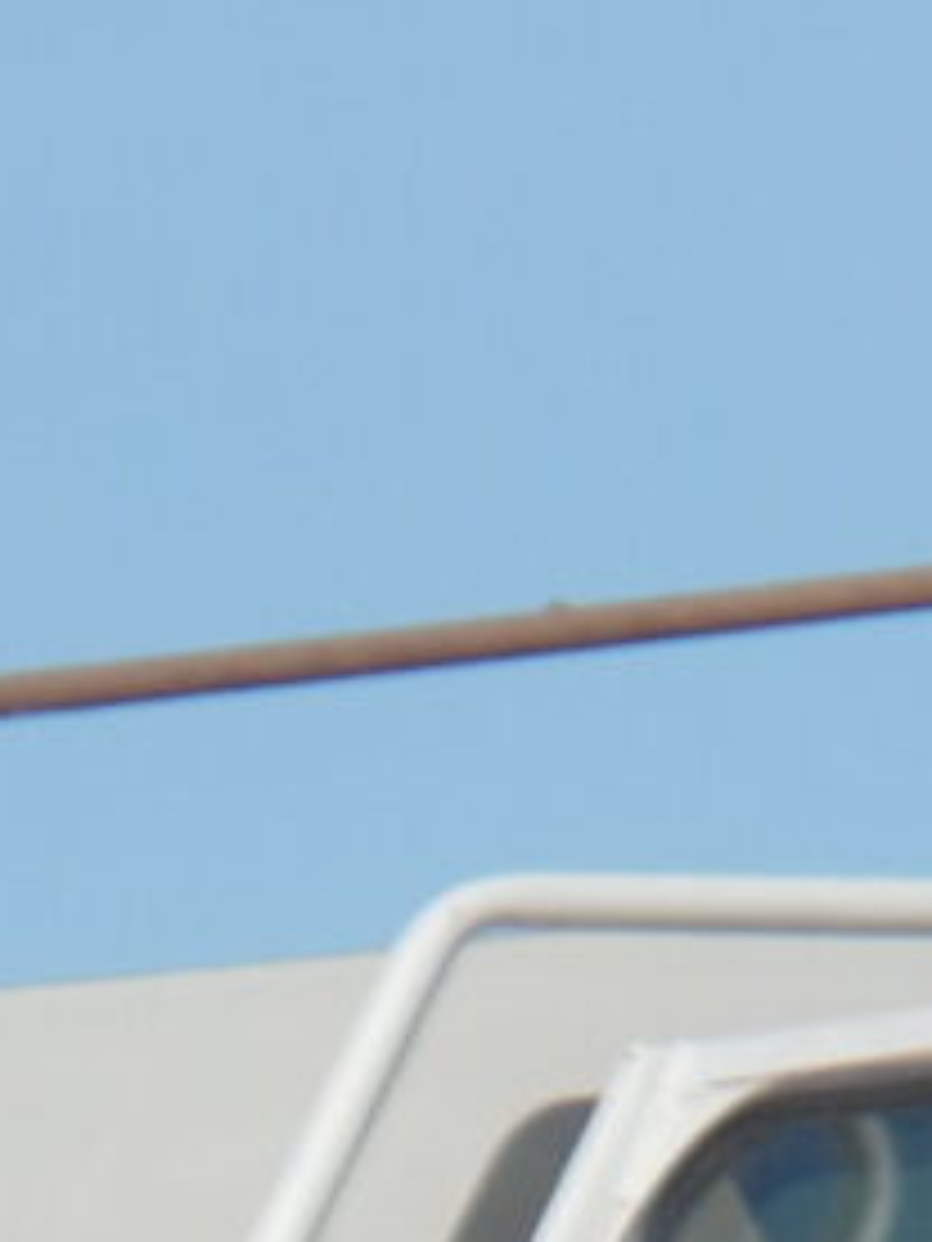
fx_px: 54458
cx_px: 2206
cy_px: 2295
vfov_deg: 1.3
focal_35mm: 1517
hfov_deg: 1.0
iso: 80
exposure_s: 1/750
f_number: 5.1
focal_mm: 46.7
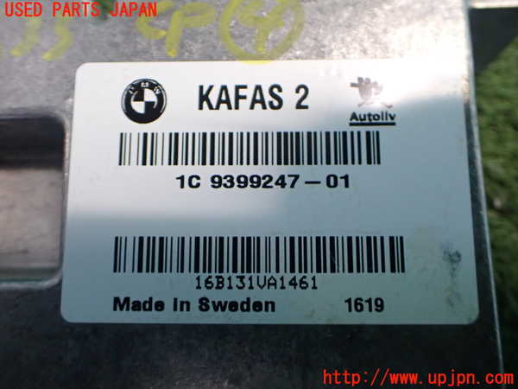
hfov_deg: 60.0
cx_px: 259
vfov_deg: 46.8
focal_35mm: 30
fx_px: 449
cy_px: 194
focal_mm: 5.4
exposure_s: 1/80
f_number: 2.3
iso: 800
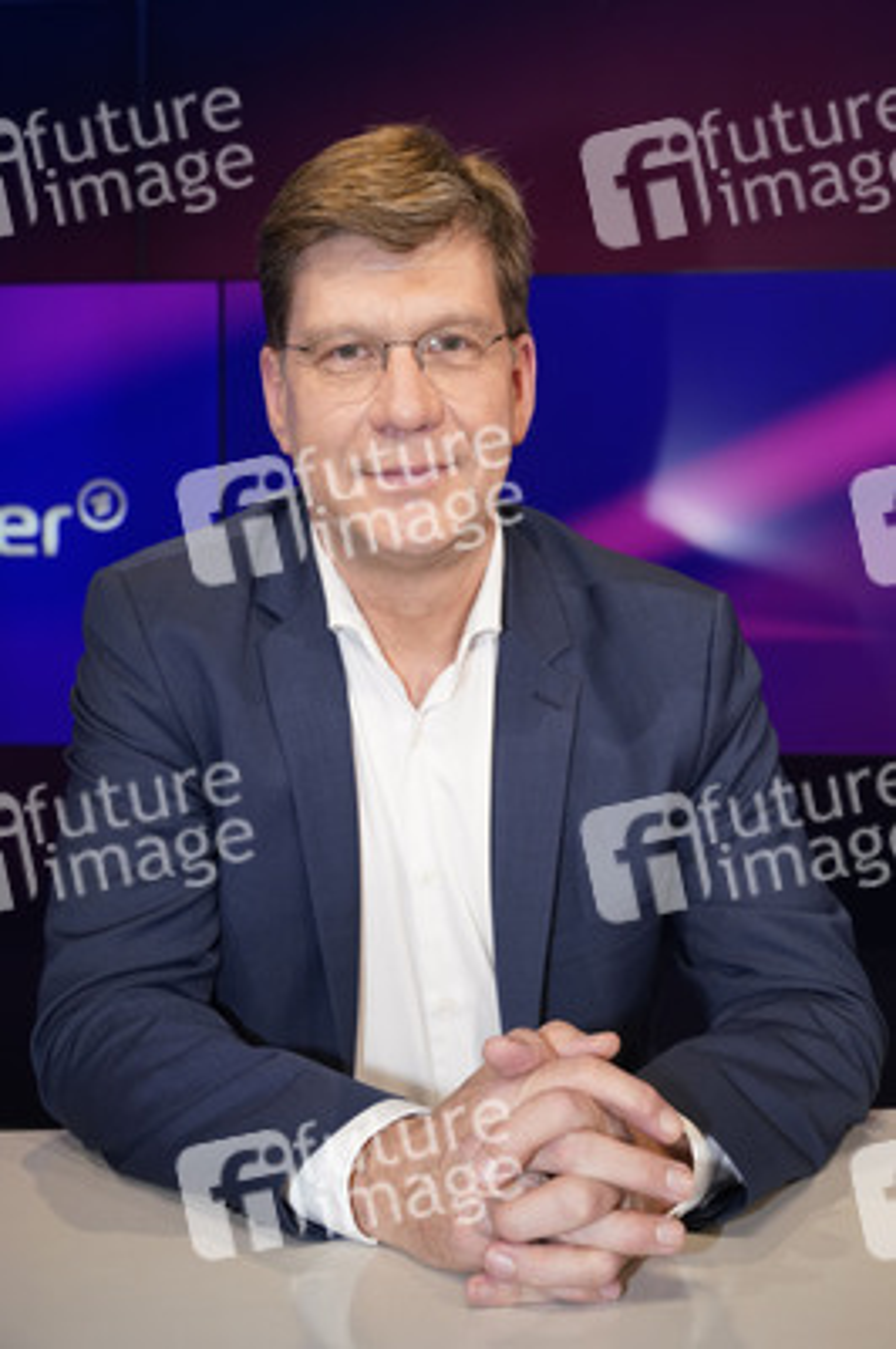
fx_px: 1645
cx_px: 448
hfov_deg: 30.5
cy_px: 674
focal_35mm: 44
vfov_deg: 44.5
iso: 2000
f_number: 5.6
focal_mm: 44
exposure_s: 1/125
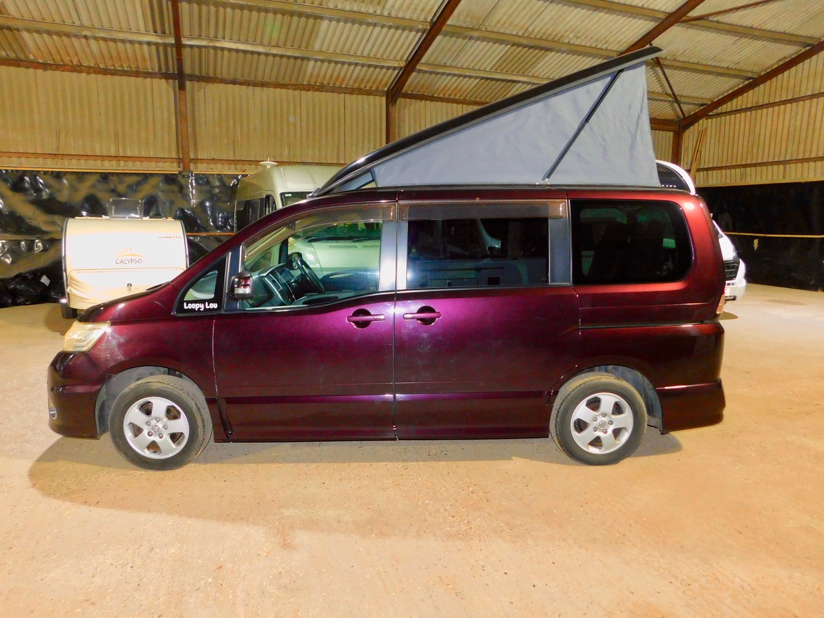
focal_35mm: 23
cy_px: 309
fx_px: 547
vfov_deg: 58.9
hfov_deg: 73.9
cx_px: 412
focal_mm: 4
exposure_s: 1/30
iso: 360
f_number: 3
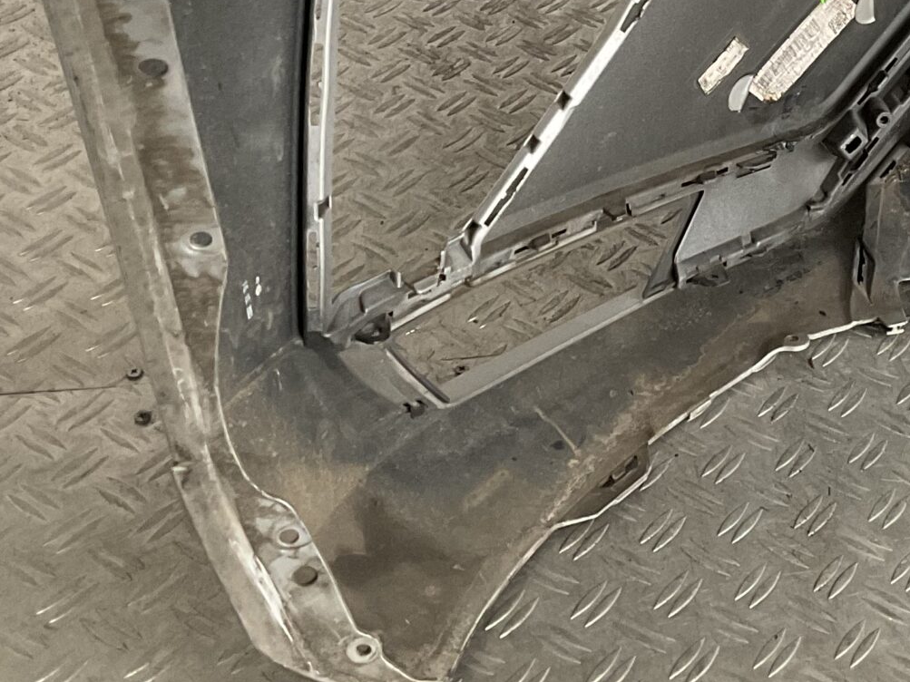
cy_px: -11
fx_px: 1945
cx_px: 827
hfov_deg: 25.5
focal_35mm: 74
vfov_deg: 19.3
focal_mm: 3
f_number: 1.8
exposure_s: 1/50
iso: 100
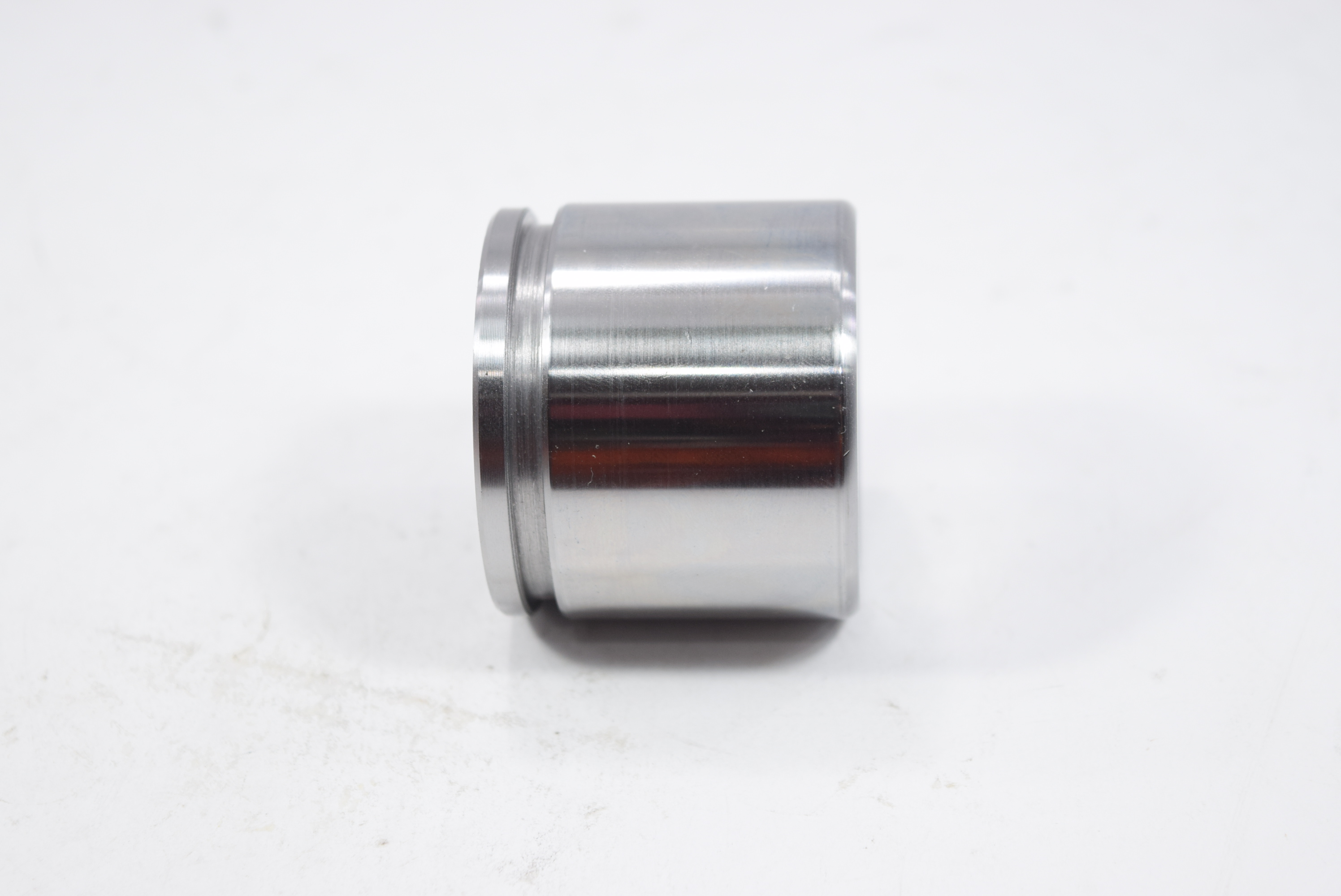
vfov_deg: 17.5
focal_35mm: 78
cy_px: 448
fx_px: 2908
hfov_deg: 26.0
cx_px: 670
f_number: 5.6
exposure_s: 1/80
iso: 400
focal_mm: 52
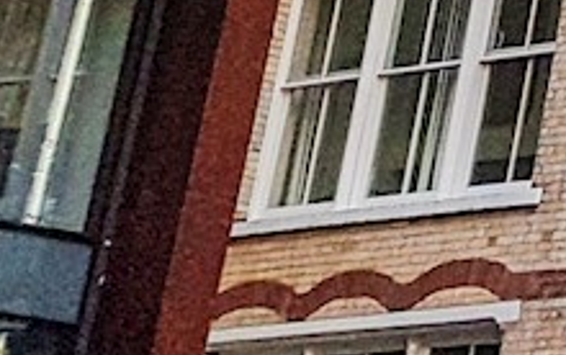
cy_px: -414
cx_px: 1757
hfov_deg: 9.2
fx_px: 2702
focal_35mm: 175
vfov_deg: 7.2
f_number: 1.7
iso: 40
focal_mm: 4.2
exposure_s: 1/738
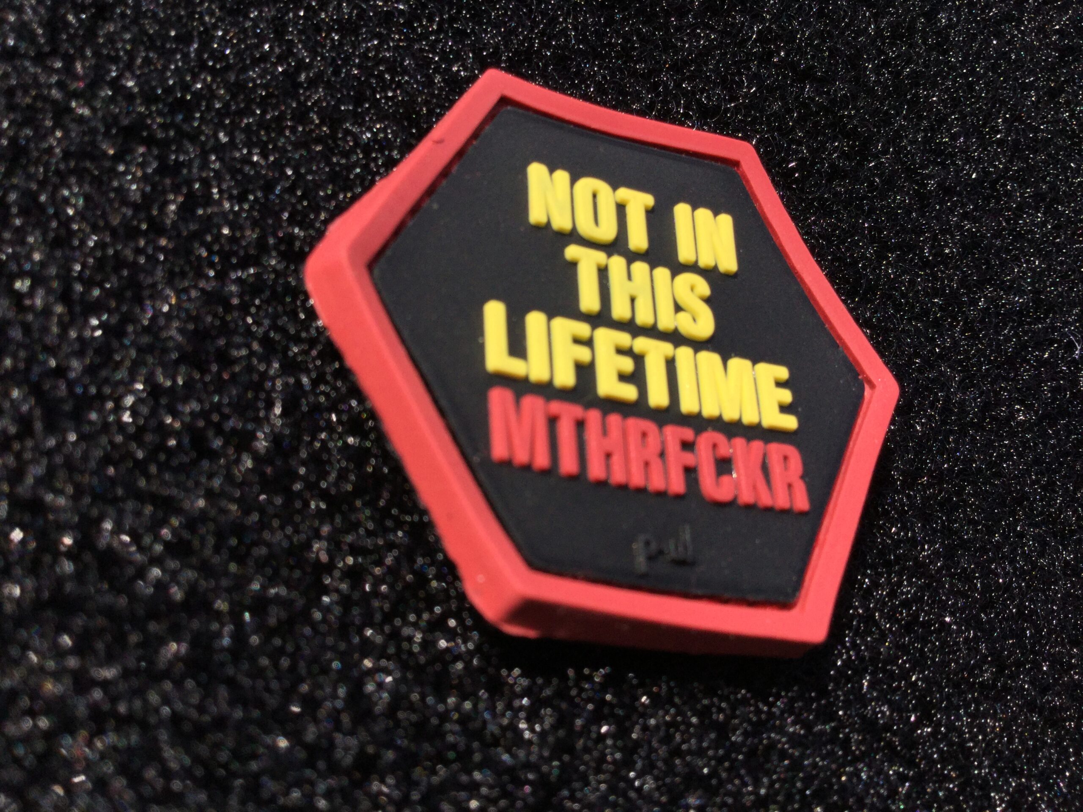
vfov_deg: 45.4
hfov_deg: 58.4
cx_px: 542
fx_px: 970
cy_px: 406
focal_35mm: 31
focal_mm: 3.3
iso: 25
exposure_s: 1/2203
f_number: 2.4
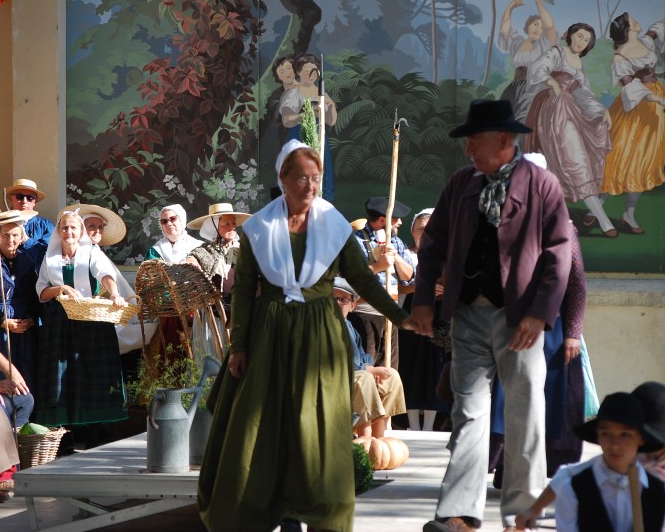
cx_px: 326
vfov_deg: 8.9
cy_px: 264
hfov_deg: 11.2
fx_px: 3405
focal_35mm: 173
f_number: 5
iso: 200
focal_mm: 102
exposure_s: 1/400
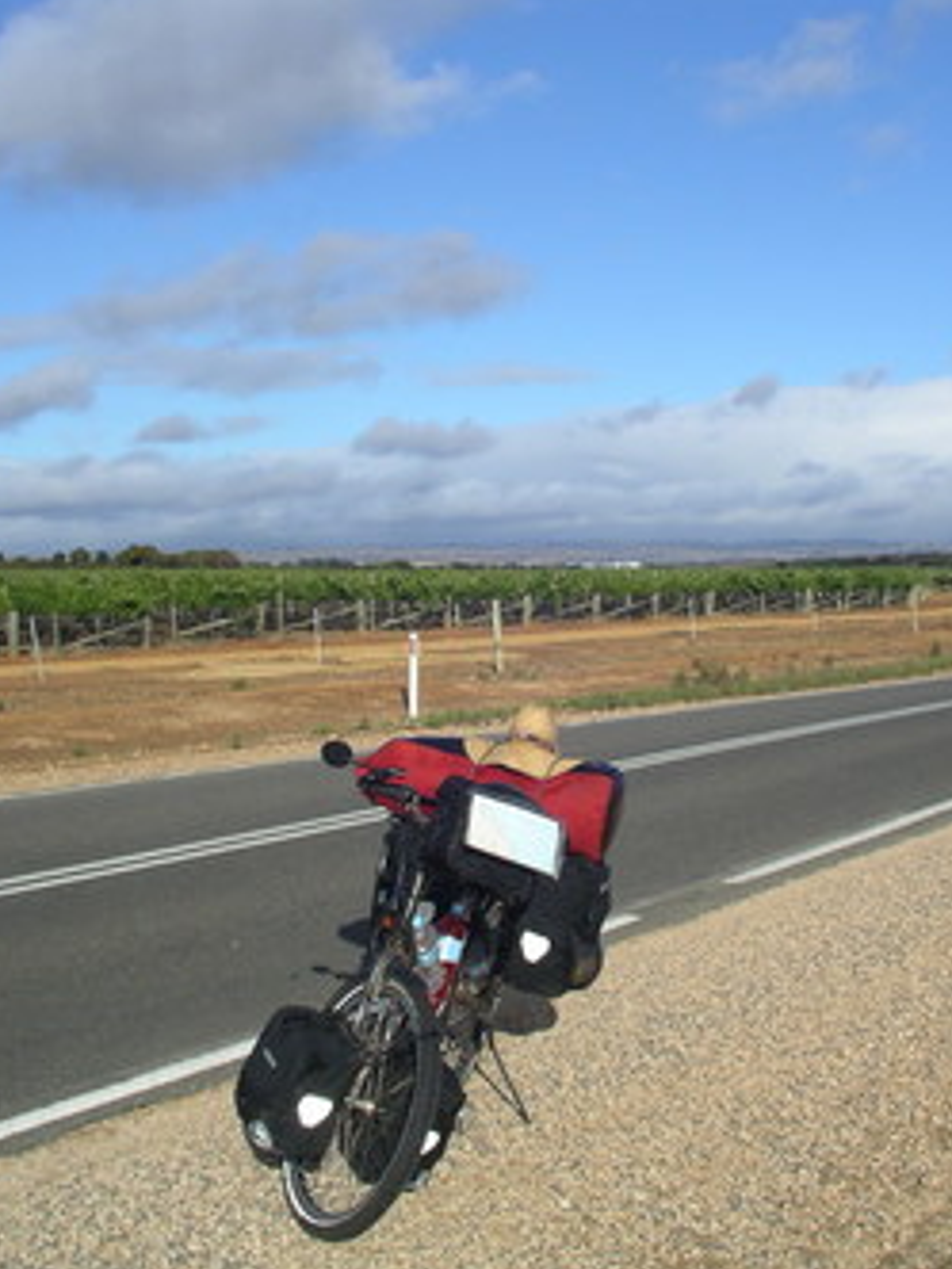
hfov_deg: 29.1
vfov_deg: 38.2
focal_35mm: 50
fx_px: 1833
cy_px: 631
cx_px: 562
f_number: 6.9
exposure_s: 1/250
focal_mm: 5.7
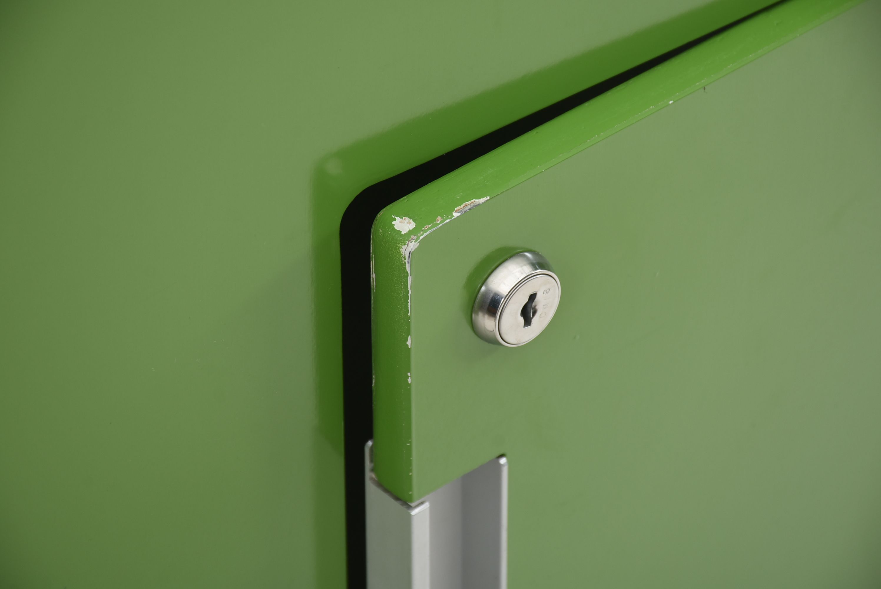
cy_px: 294
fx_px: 5143
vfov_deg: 6.6
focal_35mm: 210
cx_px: 440
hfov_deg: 9.8
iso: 200
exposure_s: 1/160
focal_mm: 140
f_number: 9
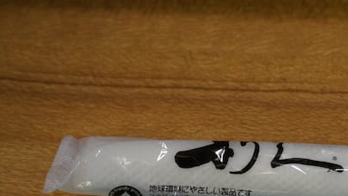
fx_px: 628
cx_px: 316
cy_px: 156
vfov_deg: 17.6
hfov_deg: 29.6
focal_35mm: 68
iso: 640
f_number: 4
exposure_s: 1/60
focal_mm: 22
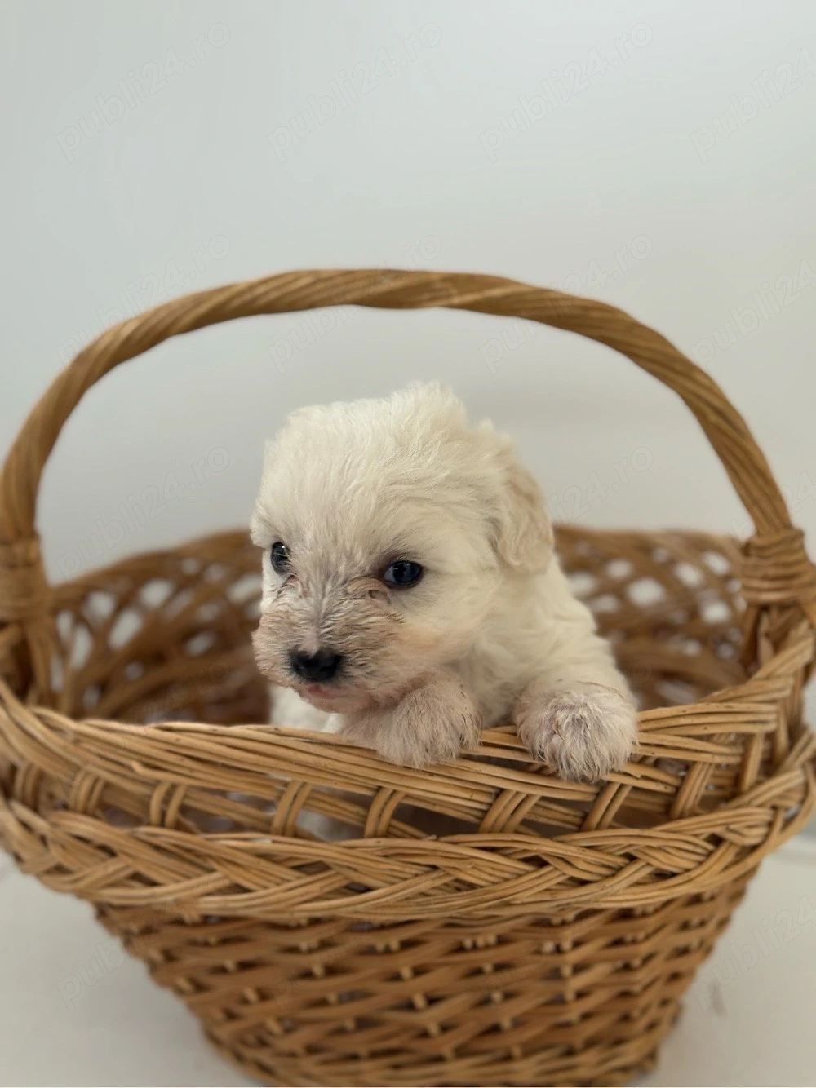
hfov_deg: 28.0
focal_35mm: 52
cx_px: 408
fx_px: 1635
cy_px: 544
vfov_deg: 36.8
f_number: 1.6
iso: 50
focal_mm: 5.96
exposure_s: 1/82
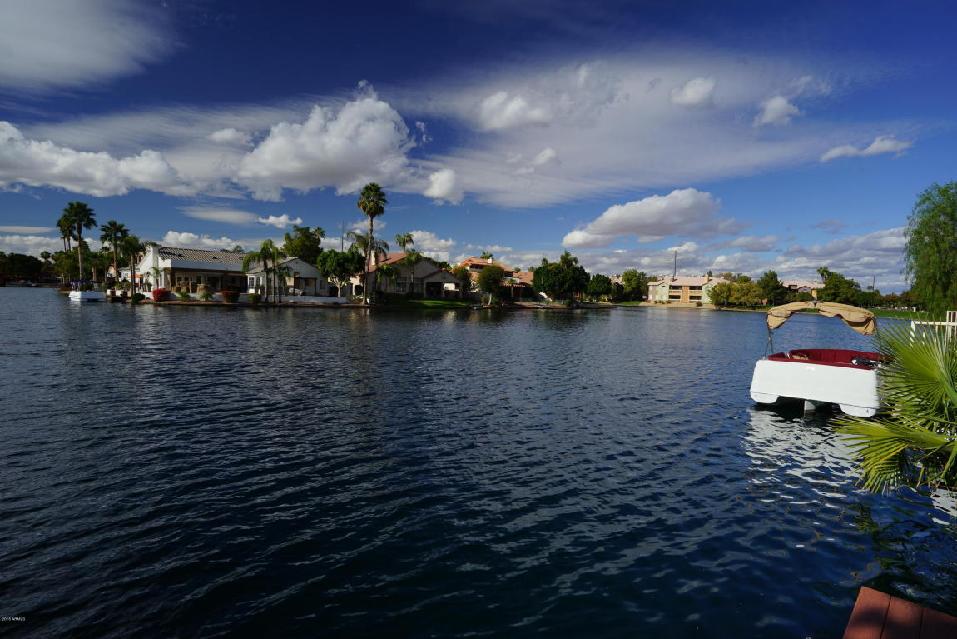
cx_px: 478
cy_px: 320
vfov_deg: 64.6
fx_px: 505
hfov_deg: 86.9
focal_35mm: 19
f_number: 13
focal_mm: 19
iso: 100
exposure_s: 1/80
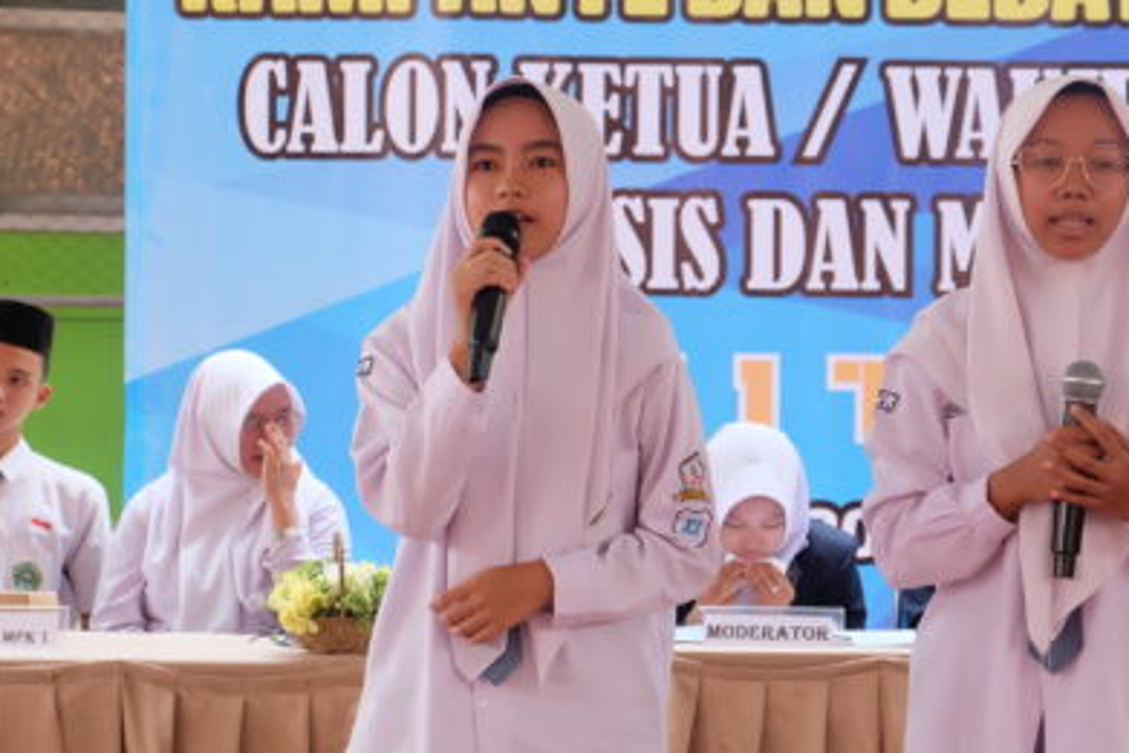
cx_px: 806
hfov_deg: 17.7
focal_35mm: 115
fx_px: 3608
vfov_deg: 11.9
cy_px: 225
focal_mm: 50
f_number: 5.6
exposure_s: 1/60
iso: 400
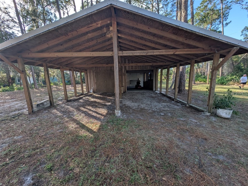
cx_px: 124
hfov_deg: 110.5
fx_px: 86
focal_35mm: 12
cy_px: 93
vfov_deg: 94.5
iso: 50
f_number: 1.95
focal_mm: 2.23
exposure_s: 1/515
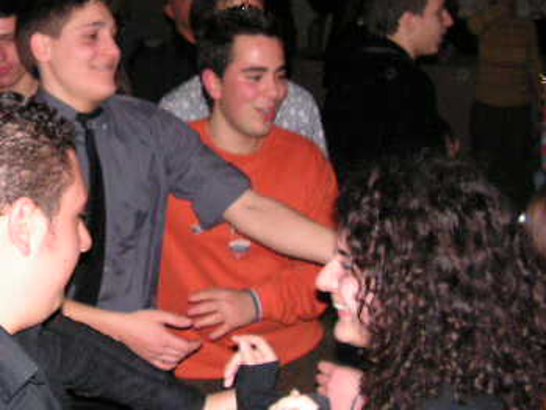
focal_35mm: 66
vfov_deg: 22.1
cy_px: 122
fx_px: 1041
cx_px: 50
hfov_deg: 28.2
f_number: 3.2
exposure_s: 1/40
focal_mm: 6
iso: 200
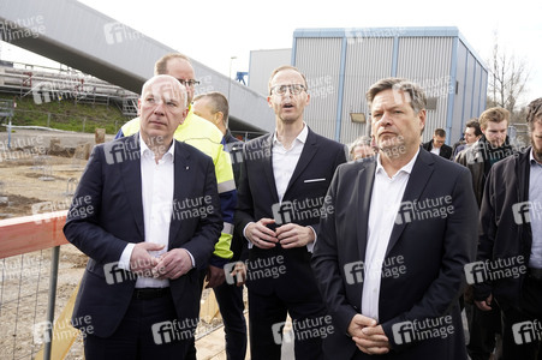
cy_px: 180
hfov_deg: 62.0
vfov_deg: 43.5
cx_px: 271
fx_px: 451
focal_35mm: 30
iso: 320
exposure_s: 1/250
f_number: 6.3
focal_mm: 30
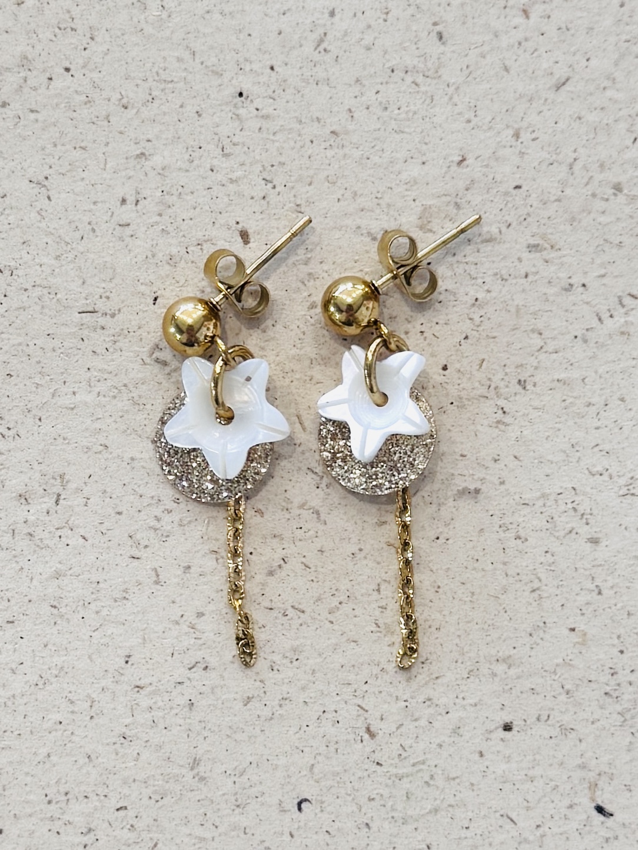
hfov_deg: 56.8
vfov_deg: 71.6
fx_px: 590
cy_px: 425
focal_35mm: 24
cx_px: 319
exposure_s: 1/100
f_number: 1.78
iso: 64
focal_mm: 6.76
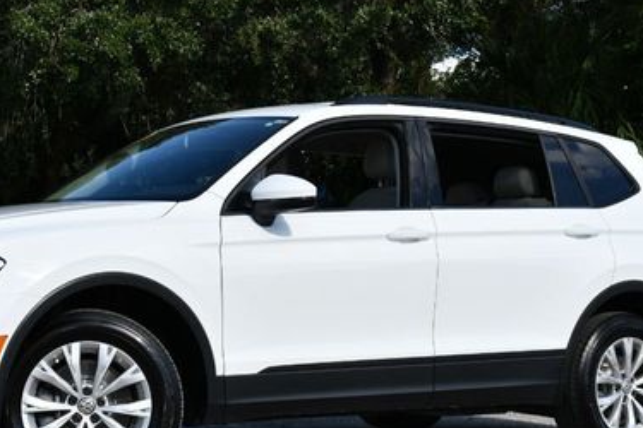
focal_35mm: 87
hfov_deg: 23.3
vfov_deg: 15.7
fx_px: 1554
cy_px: 185
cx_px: 243
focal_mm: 34
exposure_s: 1/320
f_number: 9
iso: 100
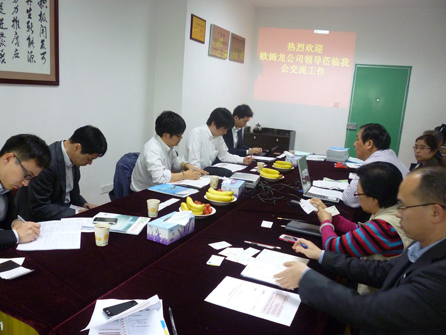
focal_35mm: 29
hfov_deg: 61.7
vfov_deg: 48.2
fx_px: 374
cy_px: 168
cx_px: 223
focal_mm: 5.2
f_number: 3.3
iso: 400
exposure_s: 1/25
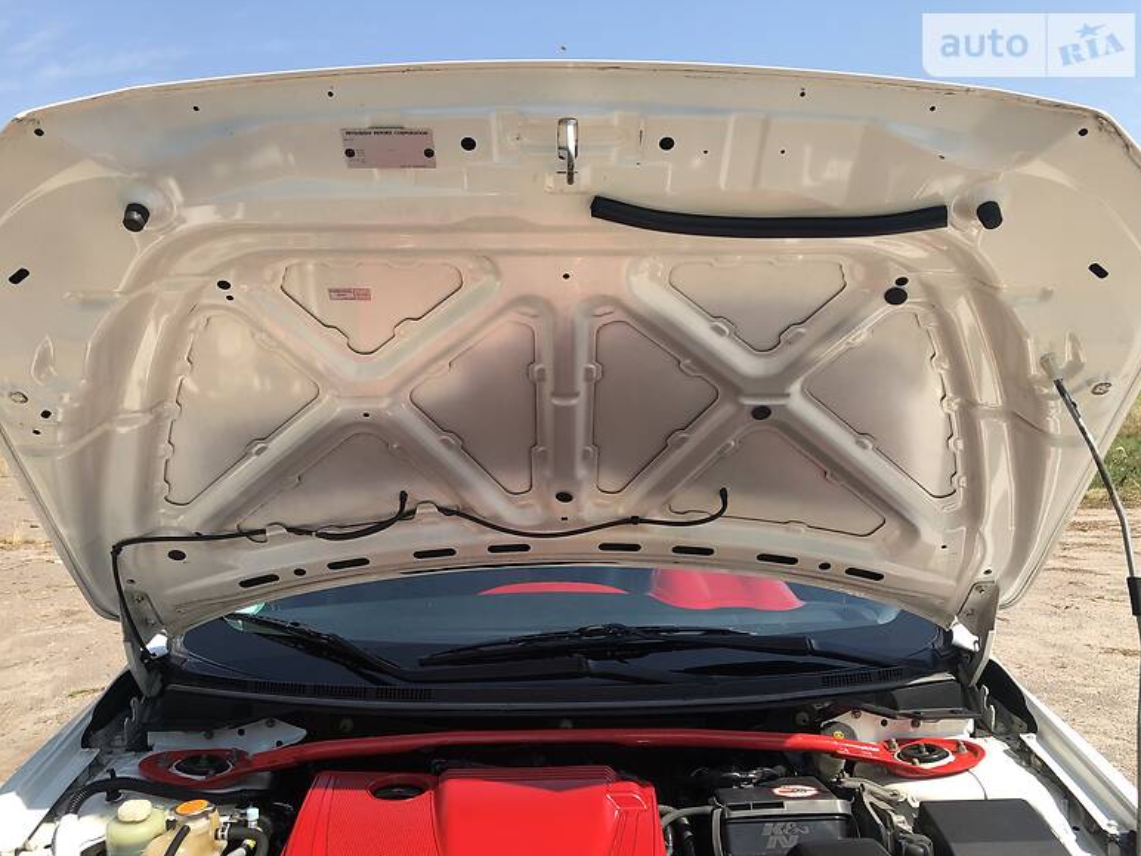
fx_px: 956
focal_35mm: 29
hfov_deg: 61.7
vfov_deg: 48.2
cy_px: 439
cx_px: 566
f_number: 1.8
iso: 20
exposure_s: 1/1171
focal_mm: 4
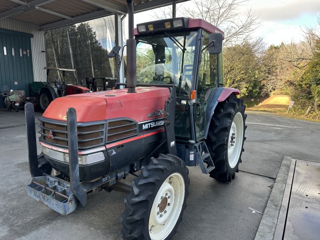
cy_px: 120
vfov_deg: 56.8
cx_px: 160
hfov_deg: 71.6
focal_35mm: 24
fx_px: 222
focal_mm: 6.86
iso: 80
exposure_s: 1/246
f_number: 1.78
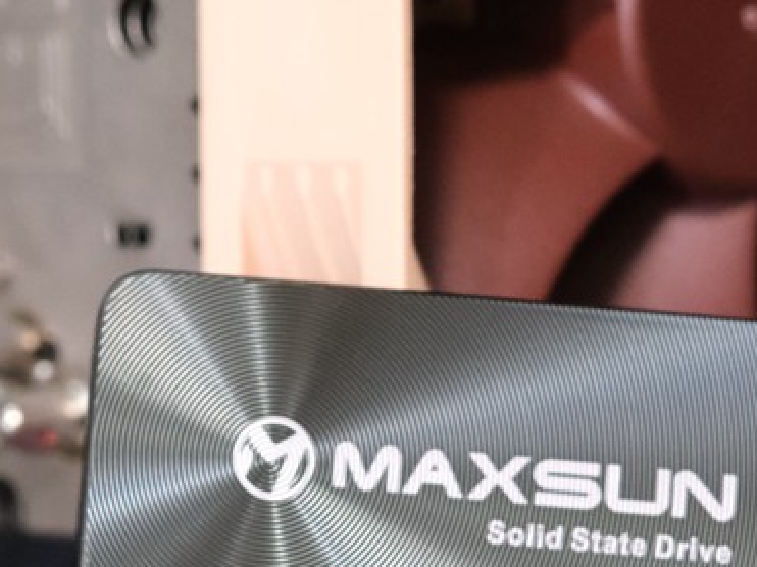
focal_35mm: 196
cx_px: 488
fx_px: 4285
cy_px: 722
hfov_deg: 10.1
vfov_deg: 7.5
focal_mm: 37.6
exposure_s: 1/56
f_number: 4
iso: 3200
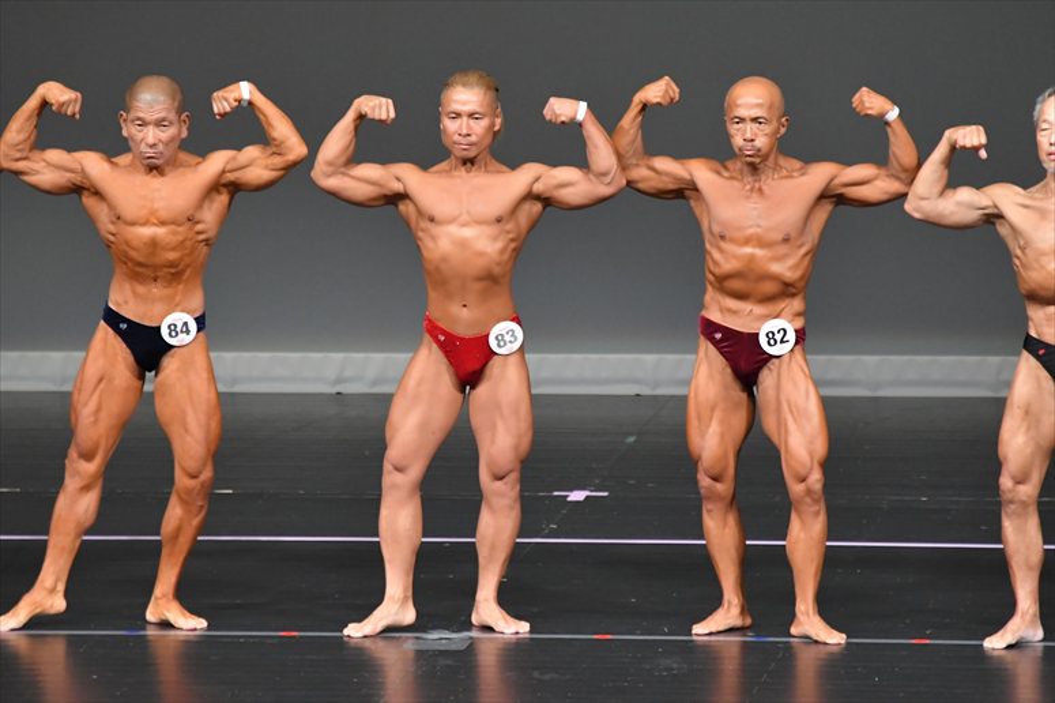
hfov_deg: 5.5
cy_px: 352
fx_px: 10984
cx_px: 528
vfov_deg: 3.7
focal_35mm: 375
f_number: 5.6
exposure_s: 1/400
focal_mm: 250
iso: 5000
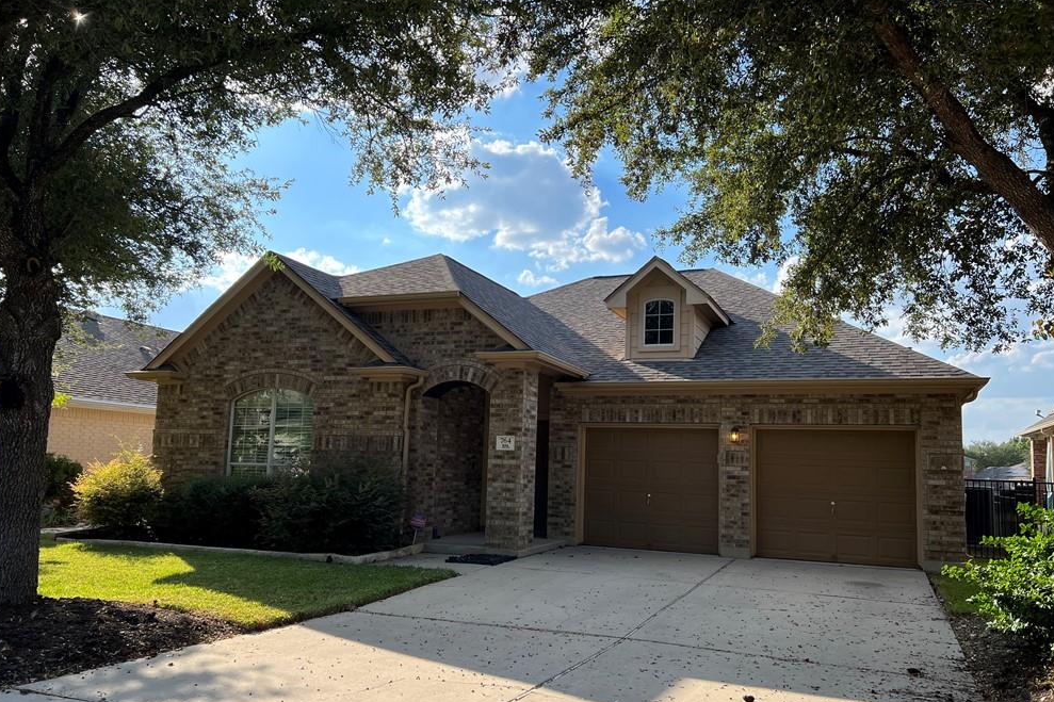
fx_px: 820
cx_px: 531
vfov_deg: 46.3
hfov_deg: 65.5
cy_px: 382
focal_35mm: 28
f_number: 1.5
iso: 50
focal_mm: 5.7
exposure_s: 1/2299
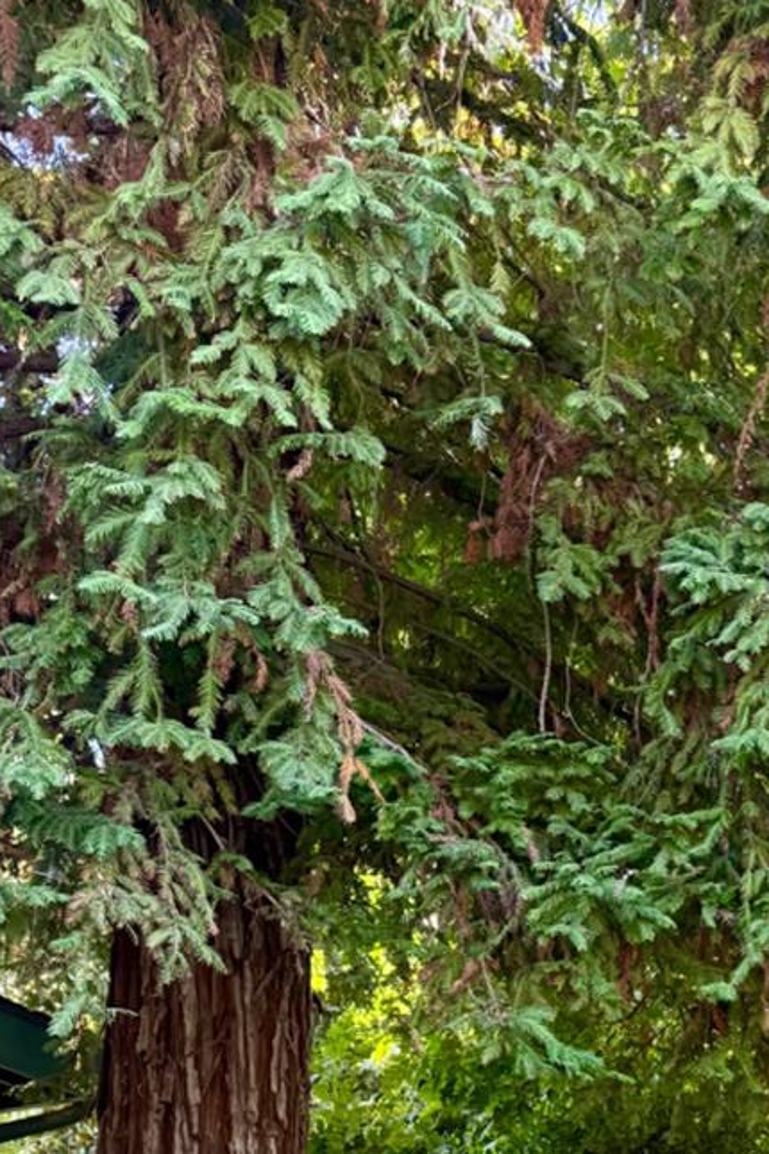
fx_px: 1858
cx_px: 961
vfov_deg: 32.1
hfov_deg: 21.4
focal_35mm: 58
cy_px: 1121
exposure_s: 1/243
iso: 200
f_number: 1.78
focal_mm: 6.76
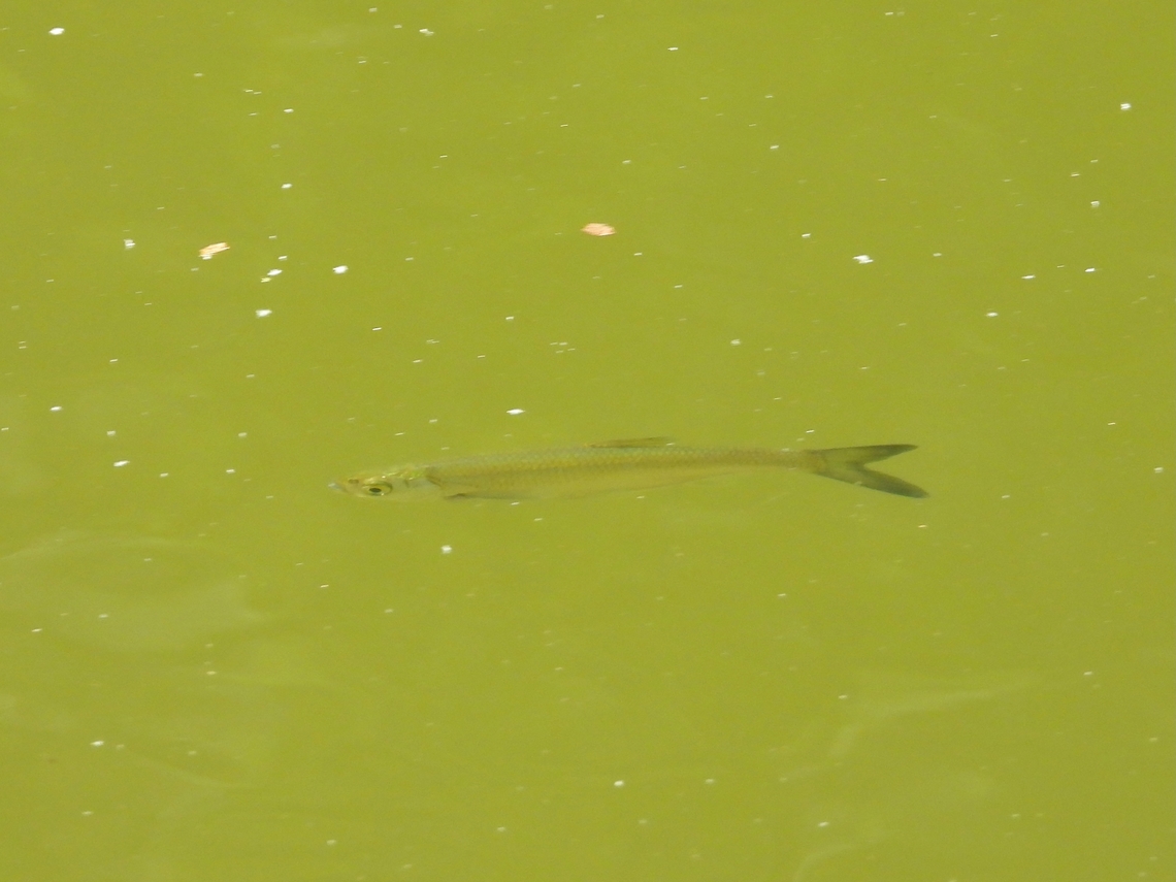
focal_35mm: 600
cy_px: 441
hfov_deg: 3.3
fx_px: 20384
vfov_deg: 2.5
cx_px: 588
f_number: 5
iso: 200
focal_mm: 108
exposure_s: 1/250
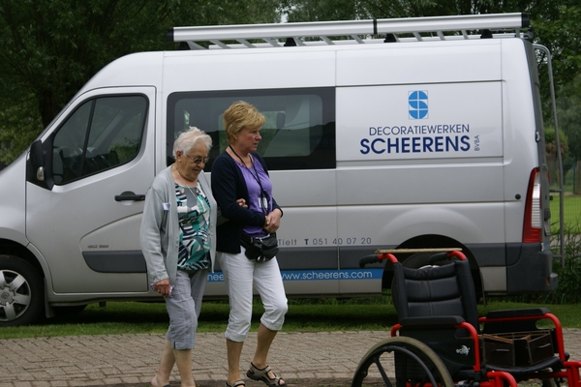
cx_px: 290
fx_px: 1694
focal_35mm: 105
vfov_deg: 13.0
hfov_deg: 19.5
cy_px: 194
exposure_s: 1/200
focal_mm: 70
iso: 100
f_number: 5.6
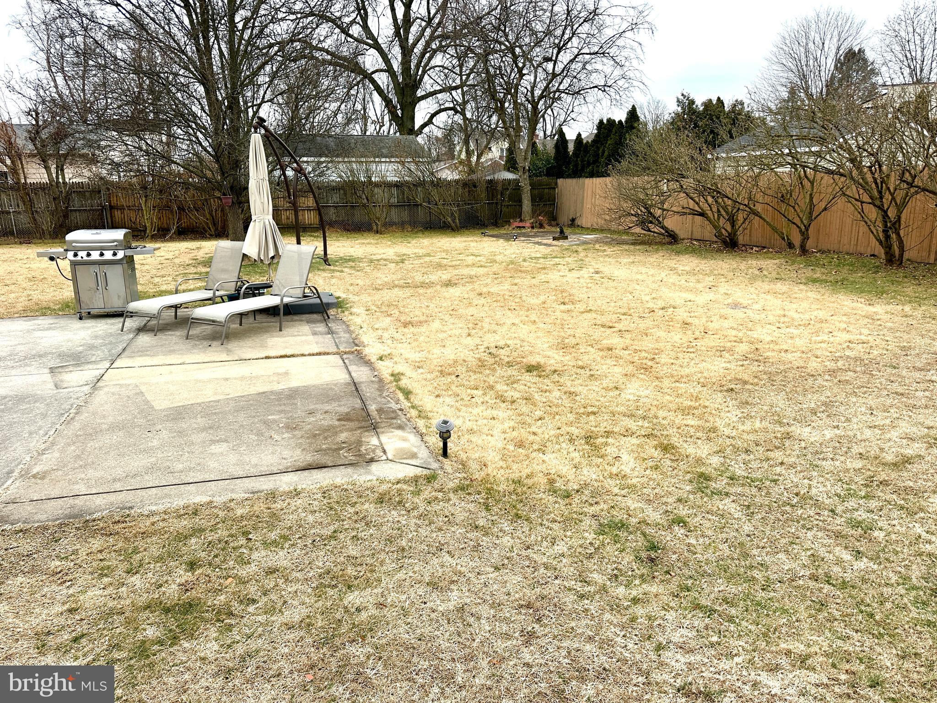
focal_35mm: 24
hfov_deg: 71.6
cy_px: 352
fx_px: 650
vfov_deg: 56.8
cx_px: 468
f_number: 1.78
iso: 64
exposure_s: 1/121
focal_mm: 6.86
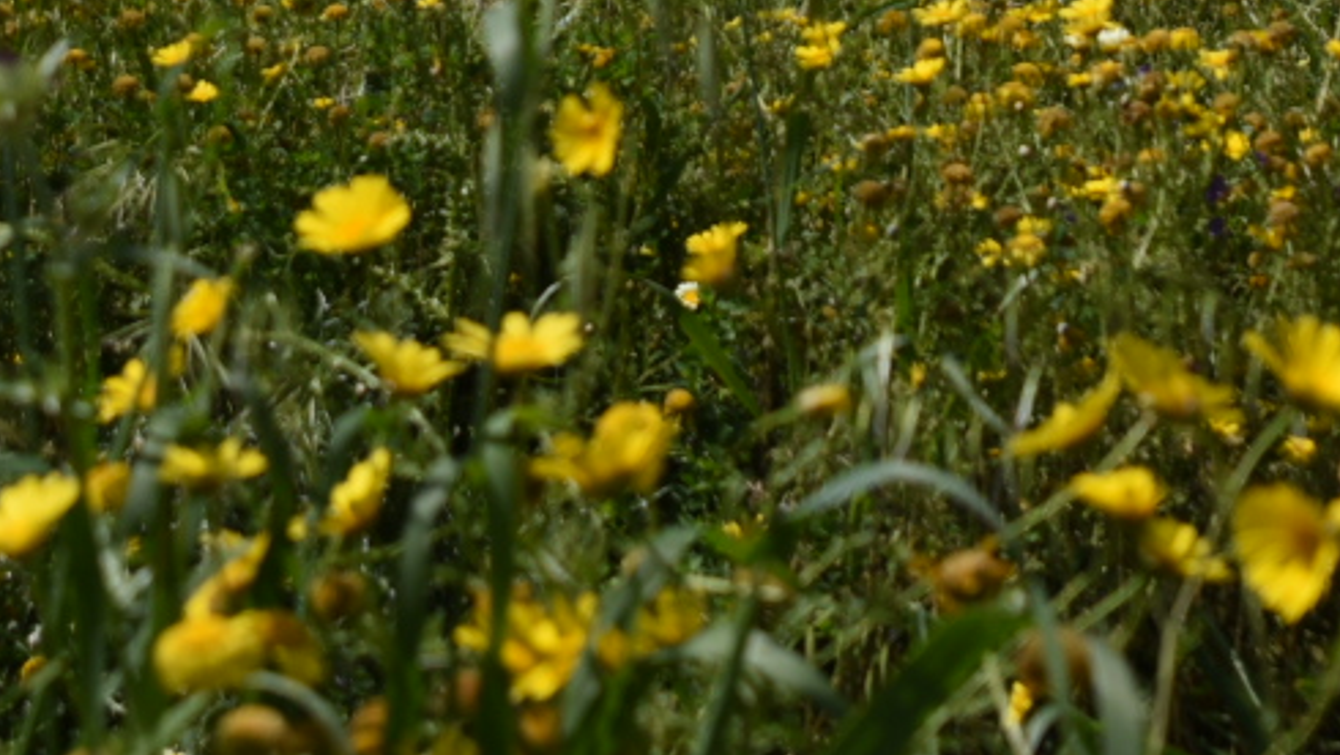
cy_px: -629
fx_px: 3448
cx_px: 369
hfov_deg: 21.8
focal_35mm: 97
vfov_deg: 11.5
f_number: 5
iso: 250
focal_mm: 28
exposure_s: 1/1000
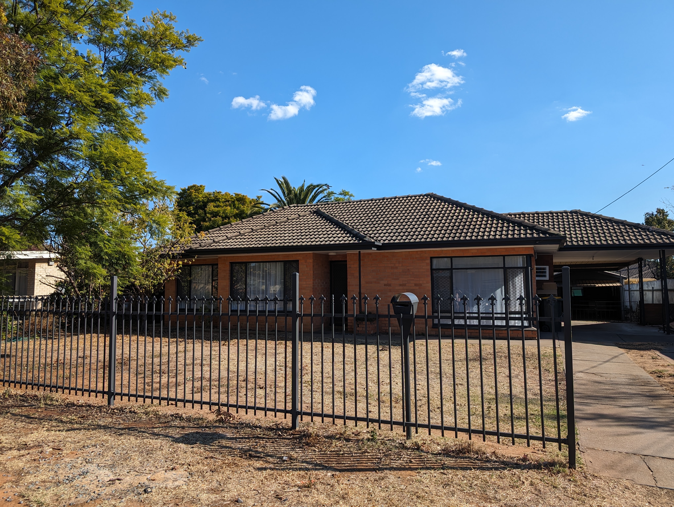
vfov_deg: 56.9
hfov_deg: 71.5
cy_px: 254
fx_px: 468
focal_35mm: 24
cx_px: 337
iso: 20
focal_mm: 6.9
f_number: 1.68
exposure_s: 1/873
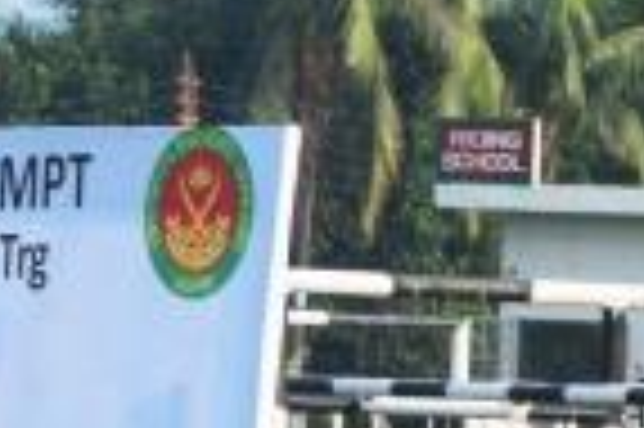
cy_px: 637
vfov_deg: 1.5
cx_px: -63
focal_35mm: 916
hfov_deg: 2.3
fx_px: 16360
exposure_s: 1/250
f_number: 8
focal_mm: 85
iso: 220
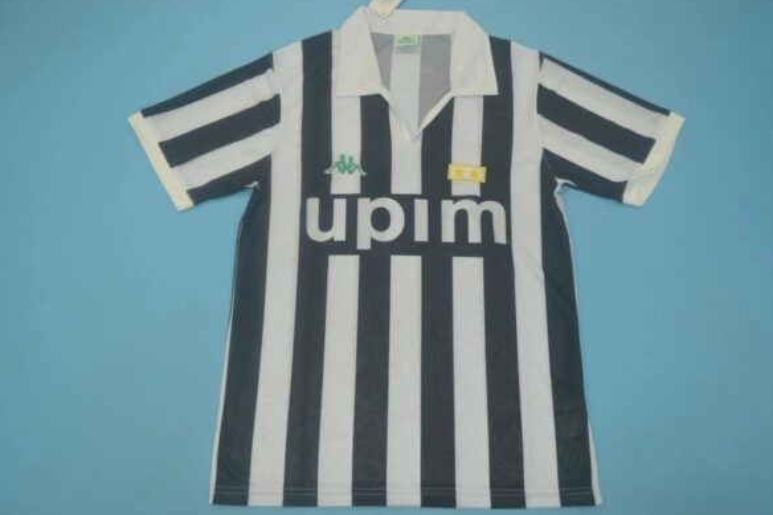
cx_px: 394
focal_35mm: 37
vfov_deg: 35.9
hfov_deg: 51.9
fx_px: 794
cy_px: 257
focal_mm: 24
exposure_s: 1/160
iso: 200
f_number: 4
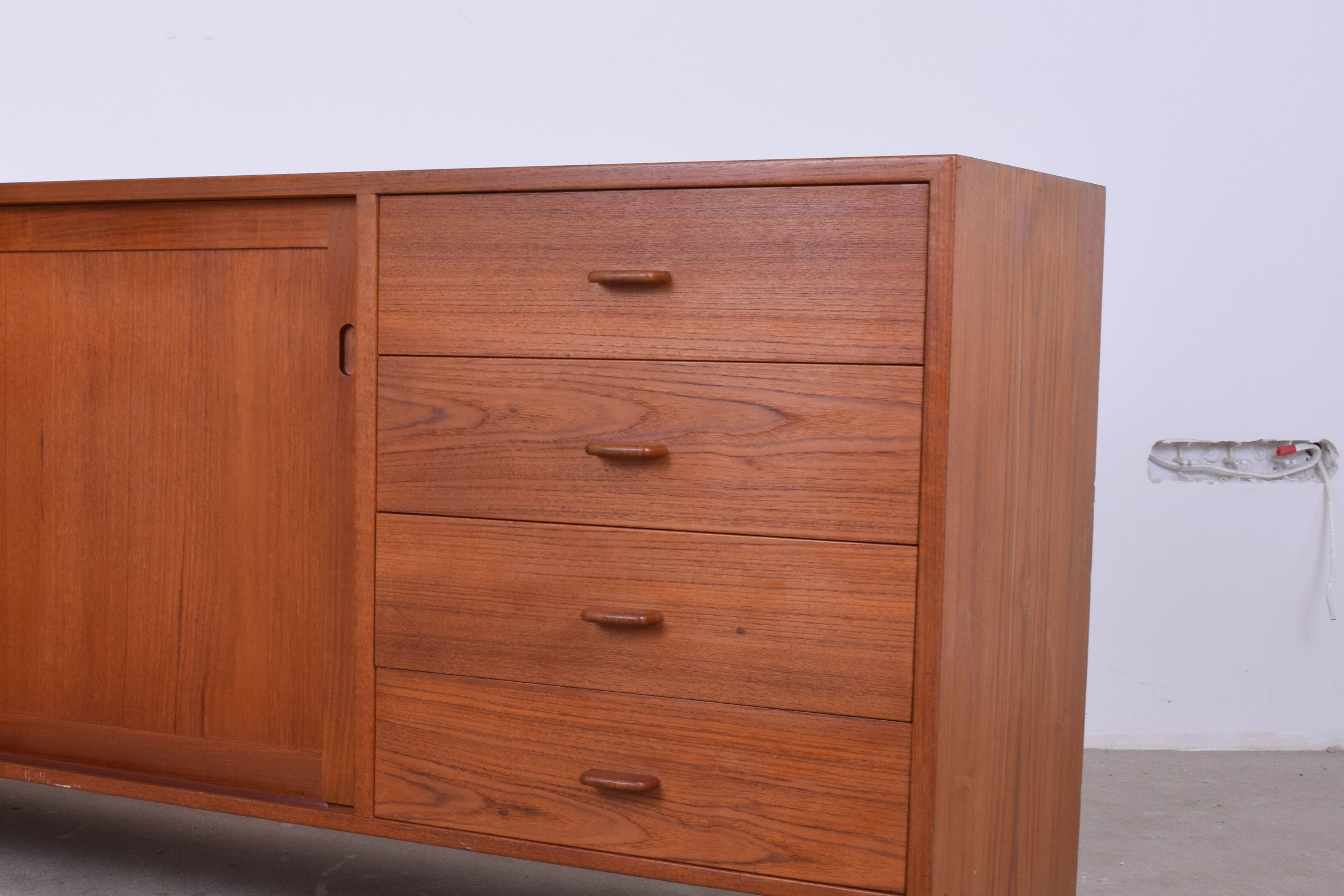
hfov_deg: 33.5
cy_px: 584
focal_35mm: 58
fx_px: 2165
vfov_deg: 23.3
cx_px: 265
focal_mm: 24
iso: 250
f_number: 11
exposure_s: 1/125
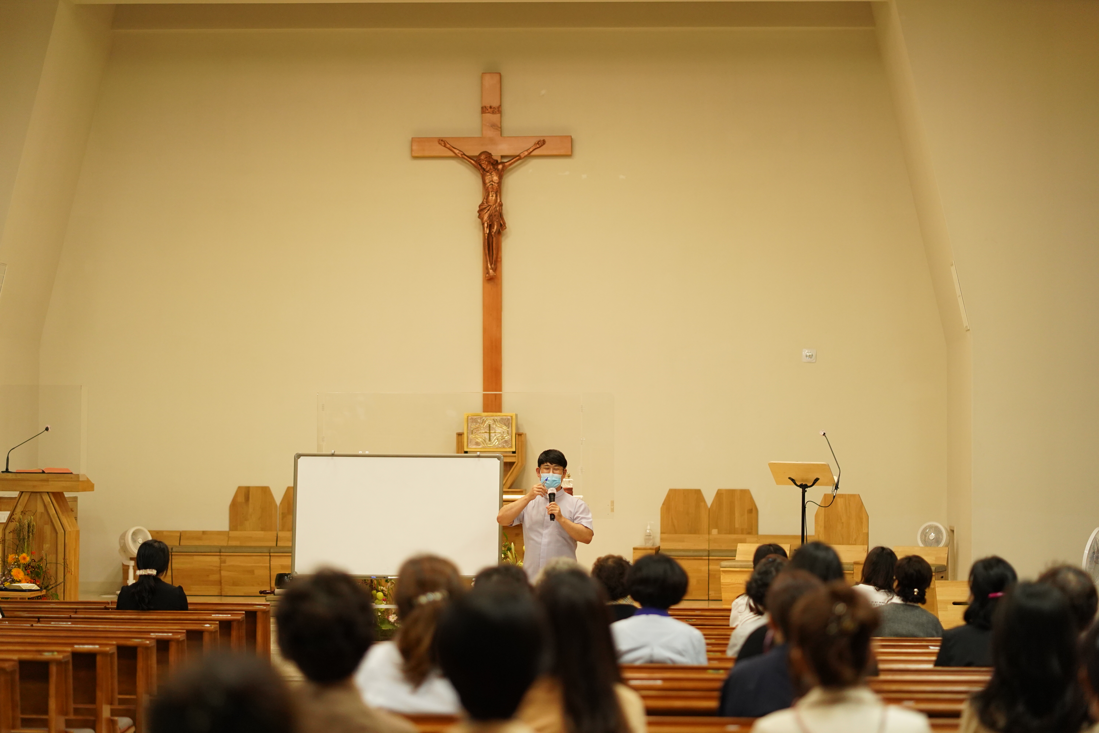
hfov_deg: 23.9
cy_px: 366
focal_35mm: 85
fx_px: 2595
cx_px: 550
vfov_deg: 16.1
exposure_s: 1/500
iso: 2500
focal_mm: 85
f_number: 2
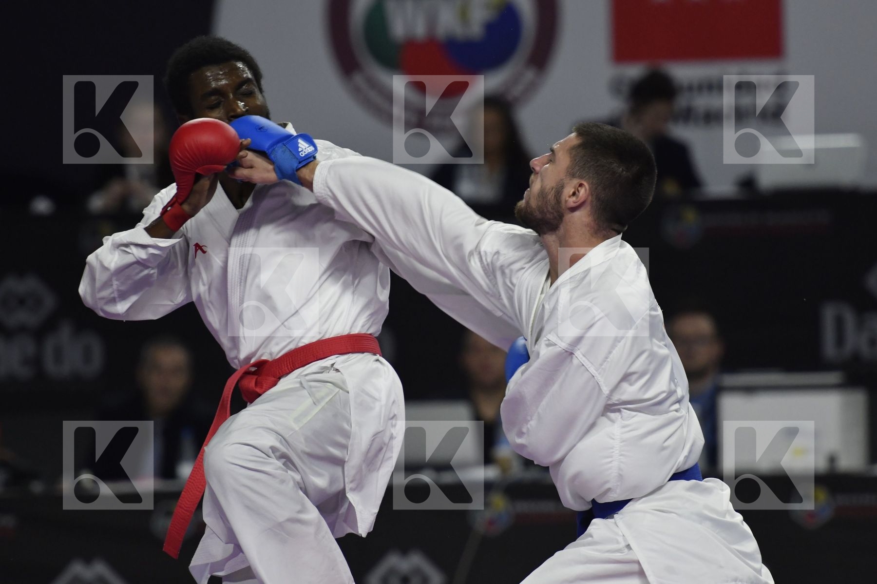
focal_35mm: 420
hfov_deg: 4.9
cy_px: 292
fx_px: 10226
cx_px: 438
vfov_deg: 3.3
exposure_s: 1/800
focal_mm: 280
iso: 1250
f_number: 4
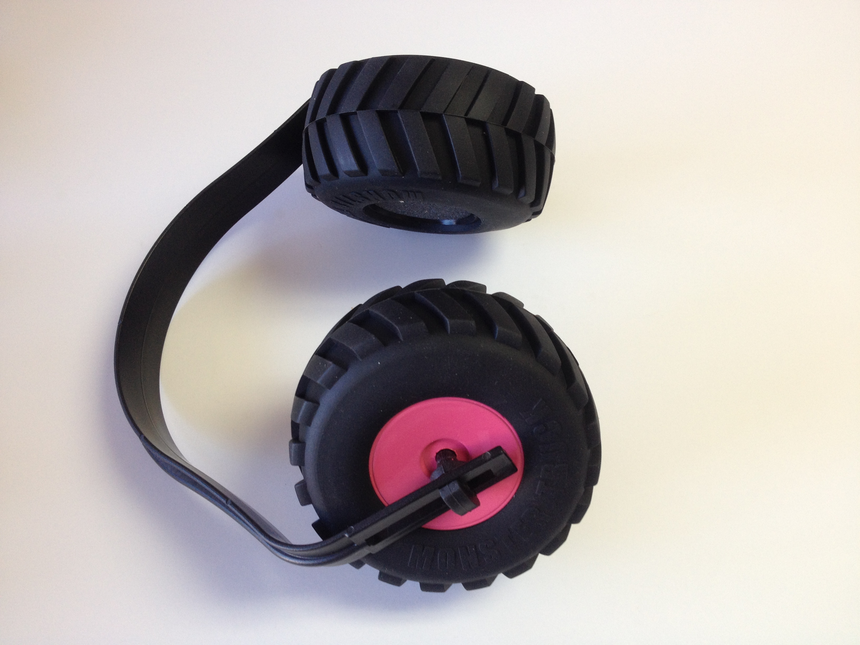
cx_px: 430
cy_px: 322
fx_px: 870
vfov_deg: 40.7
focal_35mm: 35
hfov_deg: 52.6
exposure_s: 1/30
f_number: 2.4
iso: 50
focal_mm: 4.28
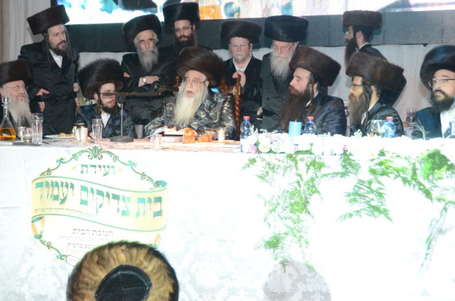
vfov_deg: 21.8
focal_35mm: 62
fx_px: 782
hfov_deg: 32.4
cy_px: 110
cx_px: 184
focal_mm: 32
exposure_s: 1/100
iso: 2500
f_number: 5.6
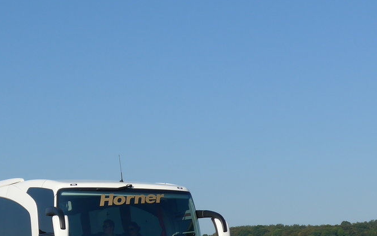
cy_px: 215
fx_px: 1151
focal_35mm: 112
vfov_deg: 11.6
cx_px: 105
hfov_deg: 18.5
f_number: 3.5
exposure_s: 1/1600
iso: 80
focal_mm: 12
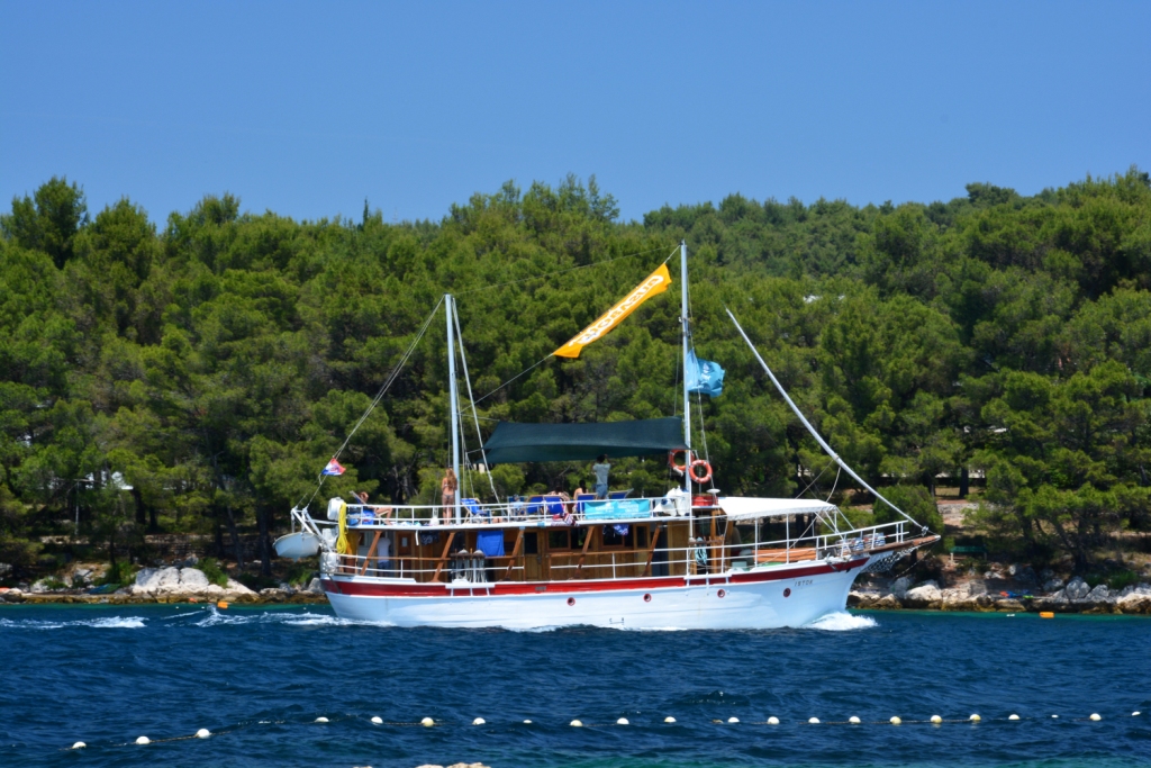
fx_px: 4317
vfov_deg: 10.2
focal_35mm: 135
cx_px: 576
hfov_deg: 15.2
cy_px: 384
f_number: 16
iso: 250
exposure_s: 1/60
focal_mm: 90
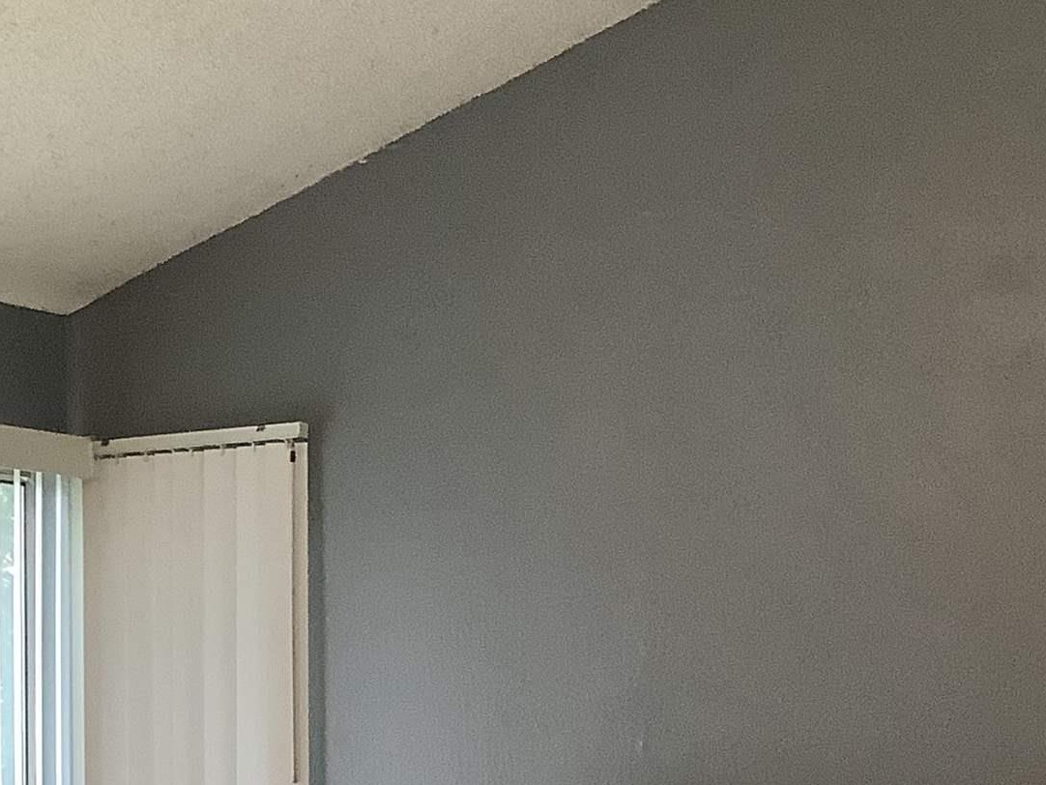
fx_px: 2660
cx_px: 61
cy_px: 804
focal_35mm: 88
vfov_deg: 16.4
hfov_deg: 21.6
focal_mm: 3.3
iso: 125
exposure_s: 1/60
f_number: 2.4
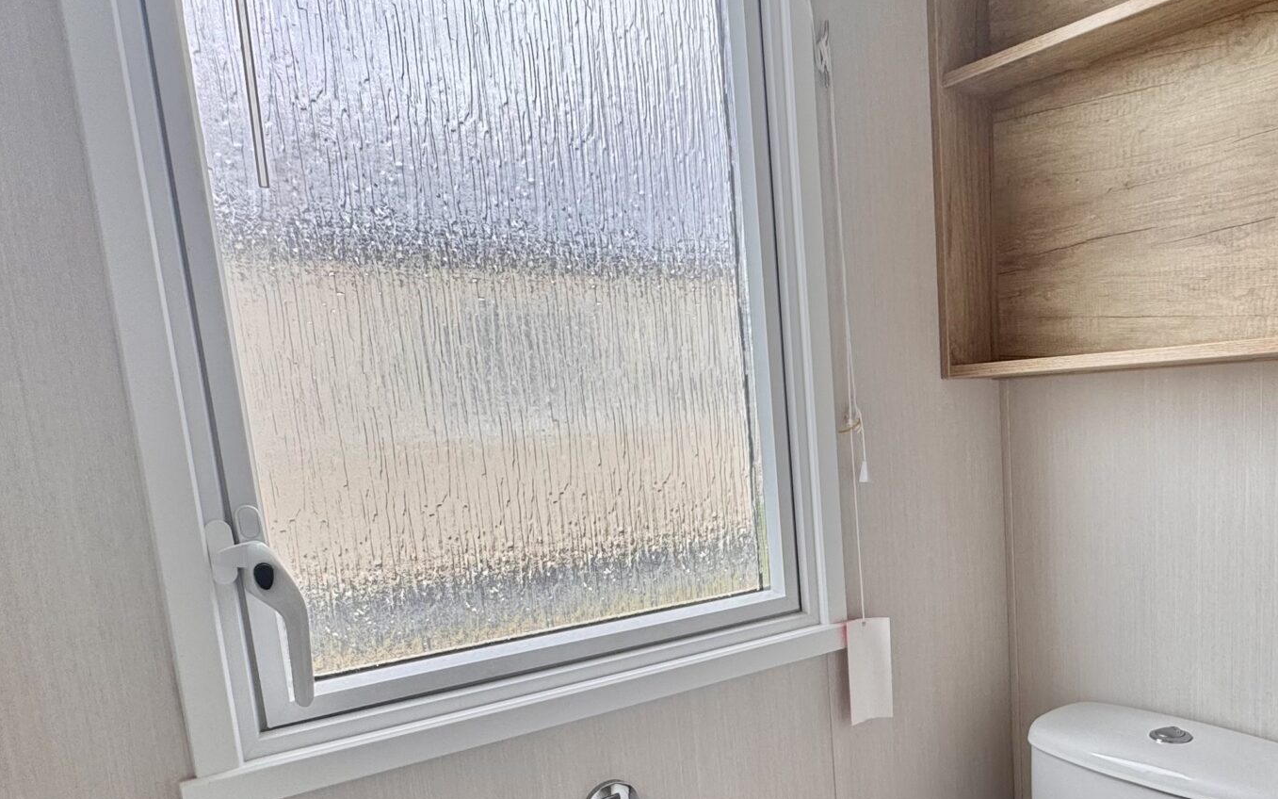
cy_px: 570
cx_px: 902
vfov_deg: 43.5
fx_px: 975
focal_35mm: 28
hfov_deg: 63.8
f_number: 2.2
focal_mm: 2.22
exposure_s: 1/99
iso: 64
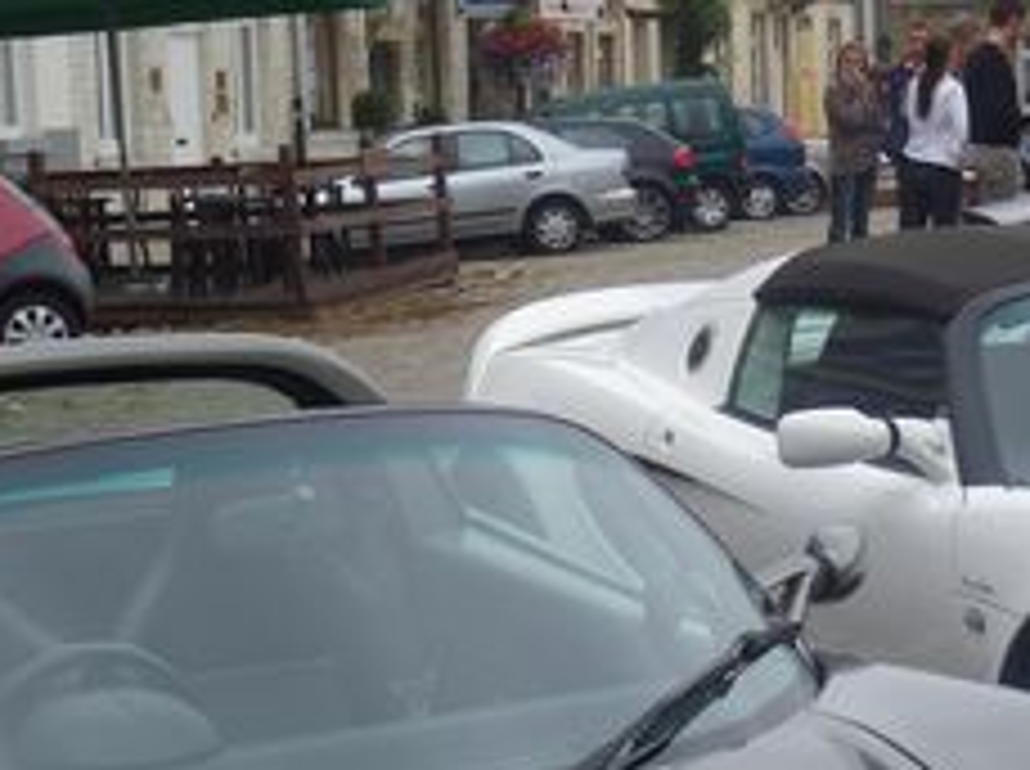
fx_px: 2911
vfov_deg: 14.9
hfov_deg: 19.8
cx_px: 891
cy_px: 716
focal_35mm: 98
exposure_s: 1/200
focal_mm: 6.3
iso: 80
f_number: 4.5
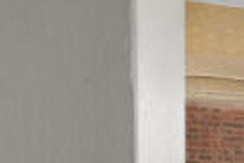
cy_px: 338
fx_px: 481
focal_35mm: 71
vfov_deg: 15.1
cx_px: 547
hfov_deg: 16.5
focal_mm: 10
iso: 320
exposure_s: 1/15
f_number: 8
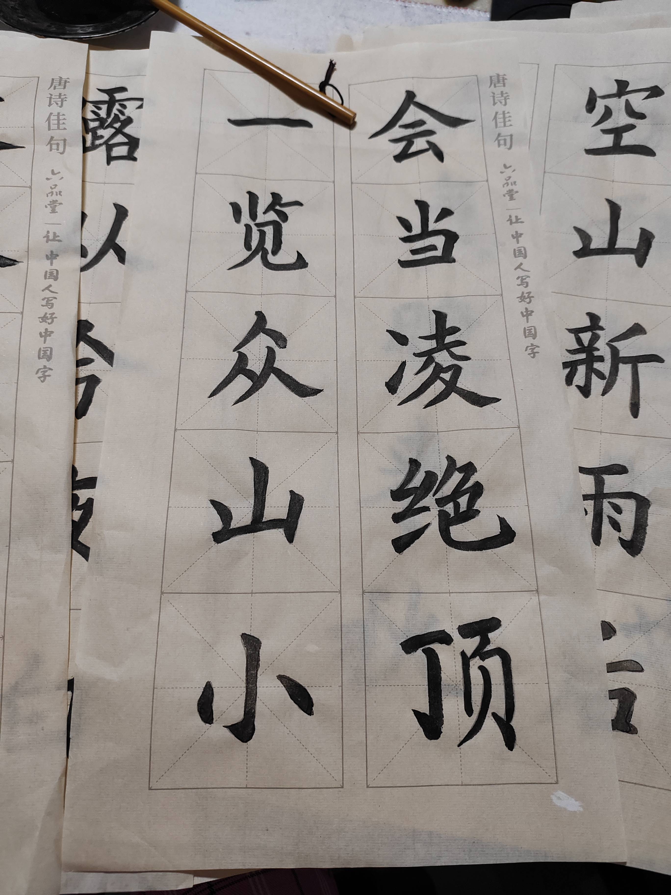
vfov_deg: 65.3
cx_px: 336
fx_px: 698
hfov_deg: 51.4
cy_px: 448
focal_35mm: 27
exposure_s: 1/100
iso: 1670
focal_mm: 6.14
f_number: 1.8
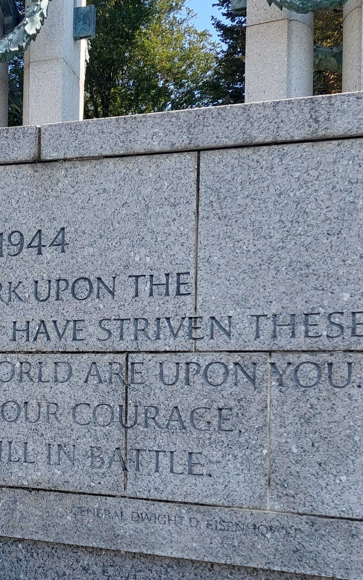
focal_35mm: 49
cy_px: 371
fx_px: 776
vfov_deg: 40.7
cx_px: -5
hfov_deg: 25.0
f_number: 1.8
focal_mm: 5.23
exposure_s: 1/518
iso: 40
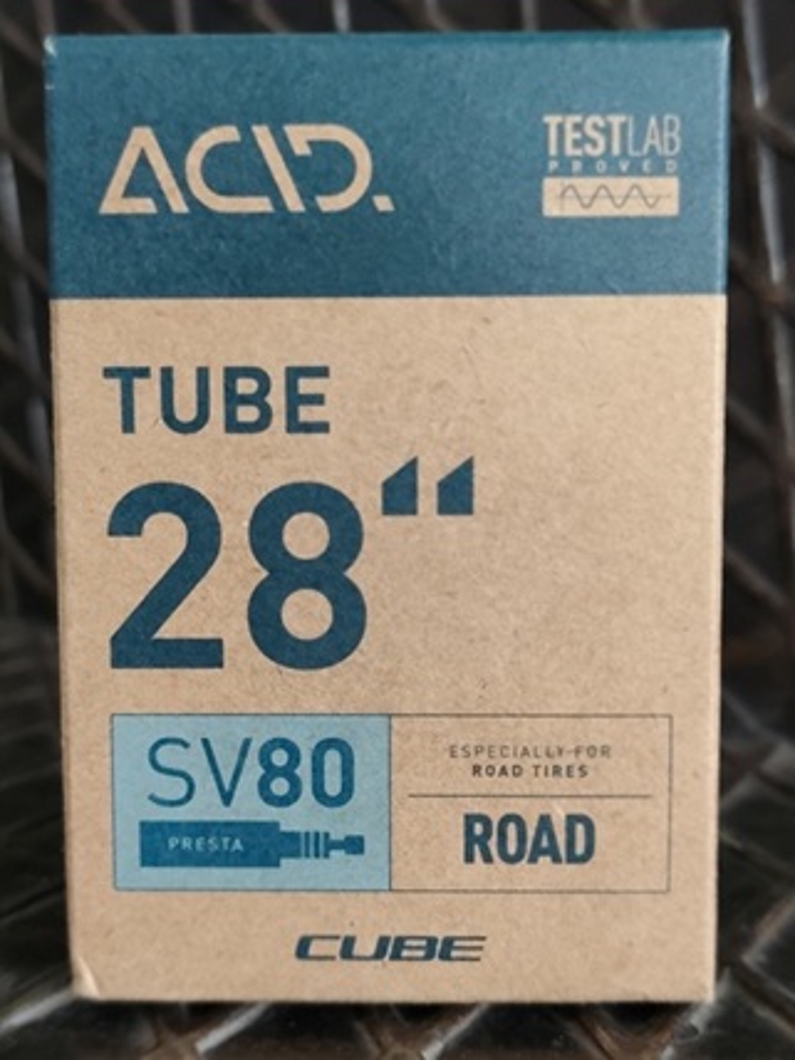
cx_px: 398
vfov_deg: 41.2
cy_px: 530
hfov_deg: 31.5
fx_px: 1409
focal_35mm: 46
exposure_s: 1/50
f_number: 1.65
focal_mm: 6.19
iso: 800
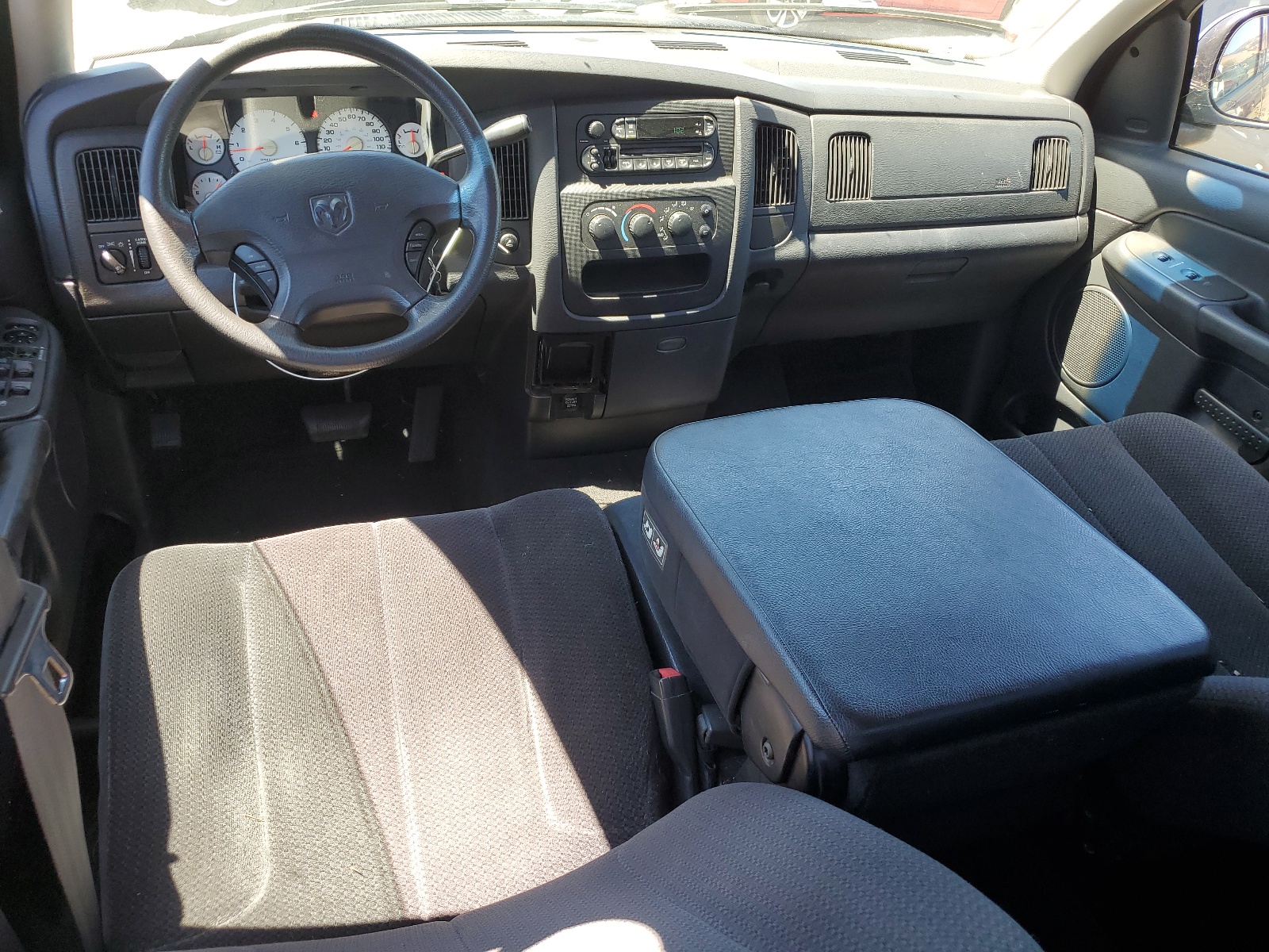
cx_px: 634
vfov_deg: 53.1
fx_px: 953
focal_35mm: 26
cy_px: 476
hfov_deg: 67.3
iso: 50
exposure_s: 1/189
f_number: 1.5
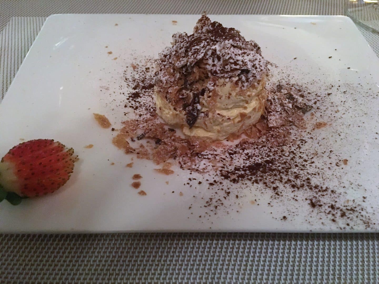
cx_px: 190
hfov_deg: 61.7
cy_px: 142
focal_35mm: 29
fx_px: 318
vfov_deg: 48.2
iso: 640
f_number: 2.2
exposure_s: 1/17
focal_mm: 4.15
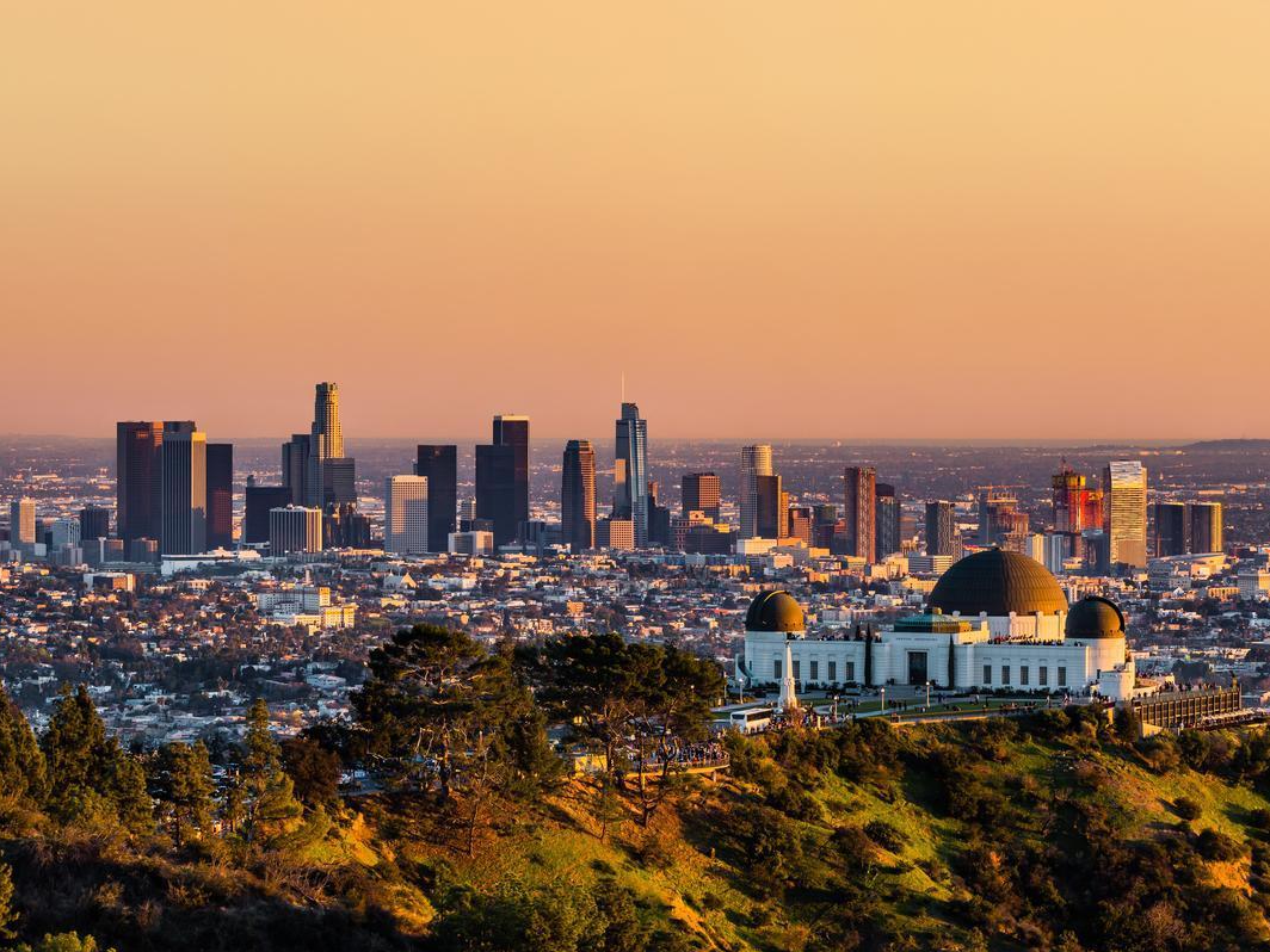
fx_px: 5650
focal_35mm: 154
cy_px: 476
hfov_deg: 12.8
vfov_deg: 9.6
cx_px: 677
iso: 100
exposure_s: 1/30
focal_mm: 95
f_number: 9
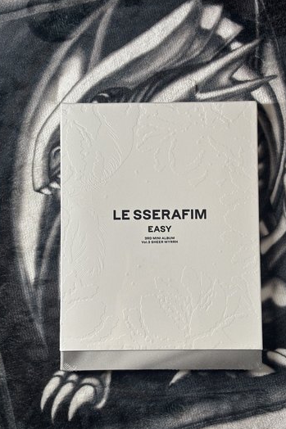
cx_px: 152
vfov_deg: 36.3
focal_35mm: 55
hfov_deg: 24.6
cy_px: 213
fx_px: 656
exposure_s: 1/79
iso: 50
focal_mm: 5.96
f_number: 1.6
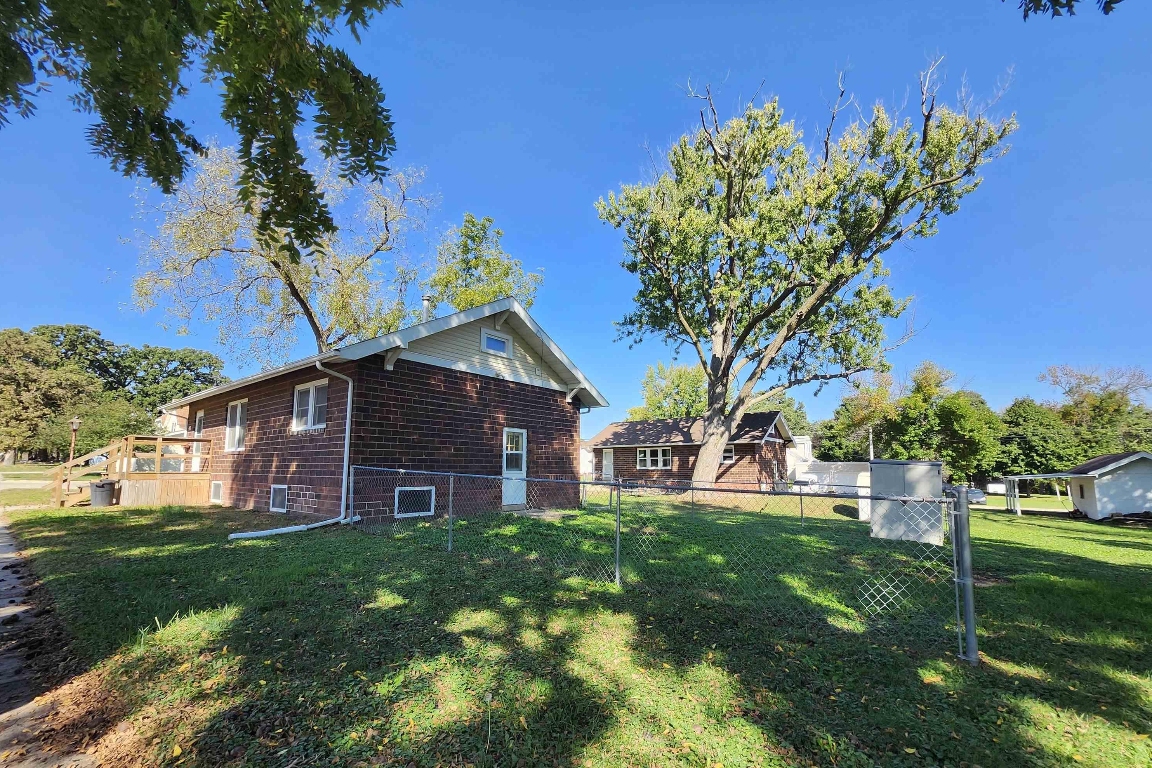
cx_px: 570
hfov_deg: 104.3
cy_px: 414
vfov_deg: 81.1
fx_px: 448
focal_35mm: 14
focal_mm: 1.74
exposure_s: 1/606
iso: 40
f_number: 2.2
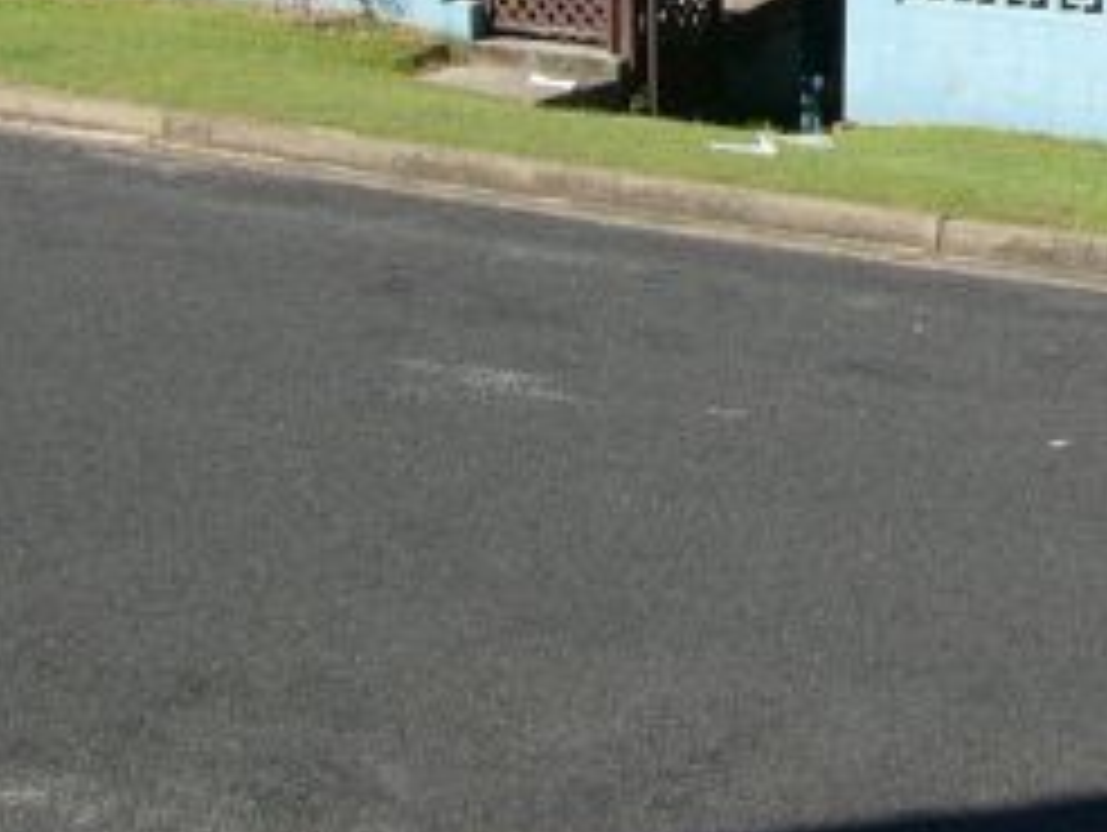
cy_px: -441
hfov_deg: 16.4
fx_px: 3745
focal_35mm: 117
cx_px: 1184
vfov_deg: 12.1
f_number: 4.6
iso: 50
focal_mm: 6
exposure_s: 1/400
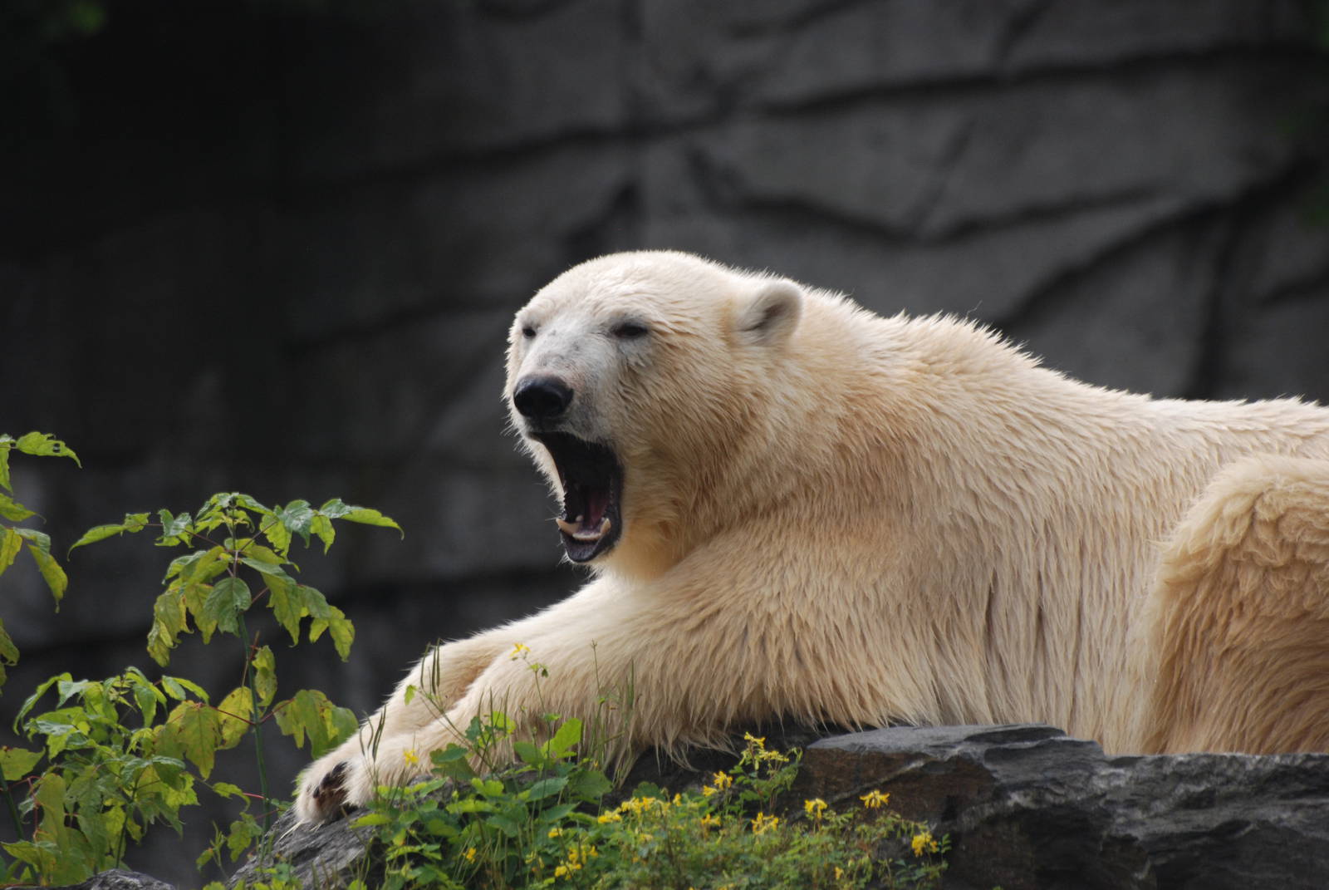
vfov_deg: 3.1
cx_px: 664
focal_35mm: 450
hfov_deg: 4.6
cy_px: 445
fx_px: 16632
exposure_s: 1/500
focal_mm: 300
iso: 360
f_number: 5.6
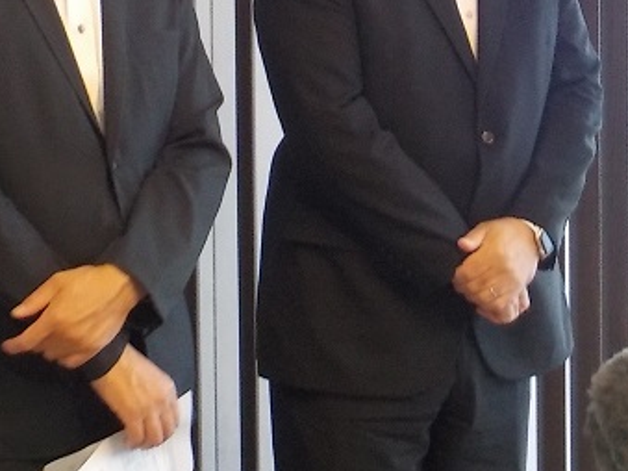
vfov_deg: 10.3
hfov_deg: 13.8
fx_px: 2593
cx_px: 306
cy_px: 15
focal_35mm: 143
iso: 640
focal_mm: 9.7
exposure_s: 1/30
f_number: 5.3
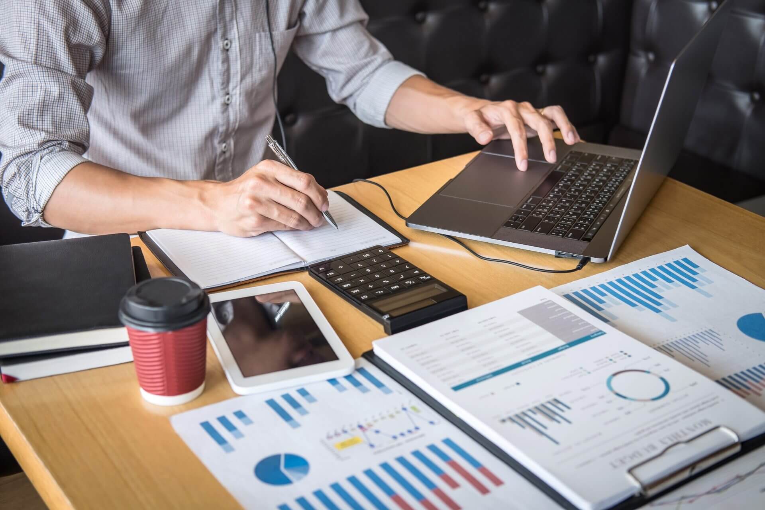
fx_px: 1126
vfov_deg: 25.5
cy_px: 255
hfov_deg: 37.5
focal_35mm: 53
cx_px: 382
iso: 200
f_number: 2.8
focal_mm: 35
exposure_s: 1/125
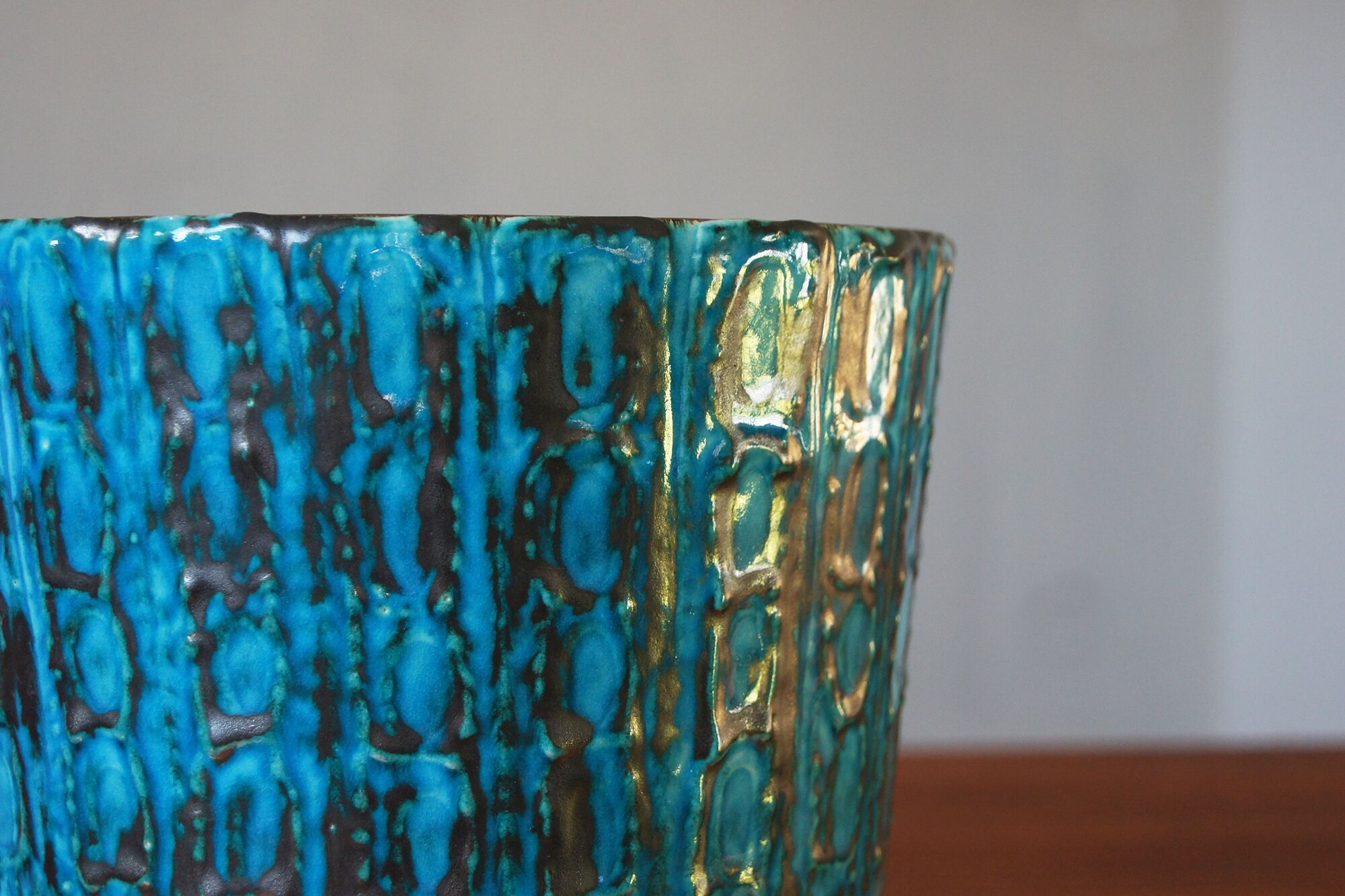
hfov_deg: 27.0
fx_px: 2802
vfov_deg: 18.2
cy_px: 448
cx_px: 672
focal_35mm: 75
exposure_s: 1/125
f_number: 5.6
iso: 400
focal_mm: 50
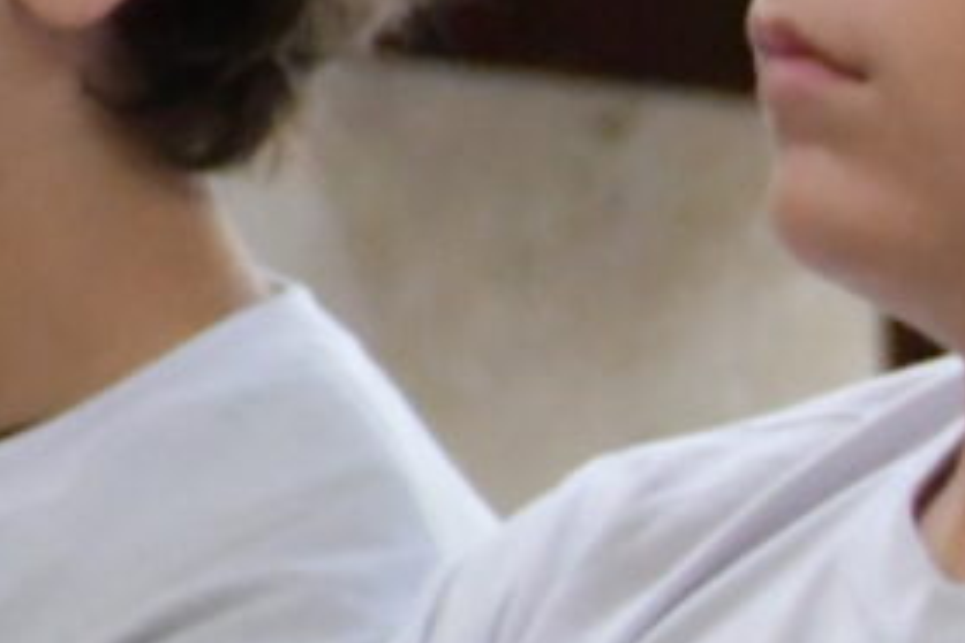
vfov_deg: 1.7
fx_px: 22113
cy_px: 902
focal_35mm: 825
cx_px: 3147
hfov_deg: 2.5
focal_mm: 80
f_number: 5.3
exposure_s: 1/125
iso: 7200
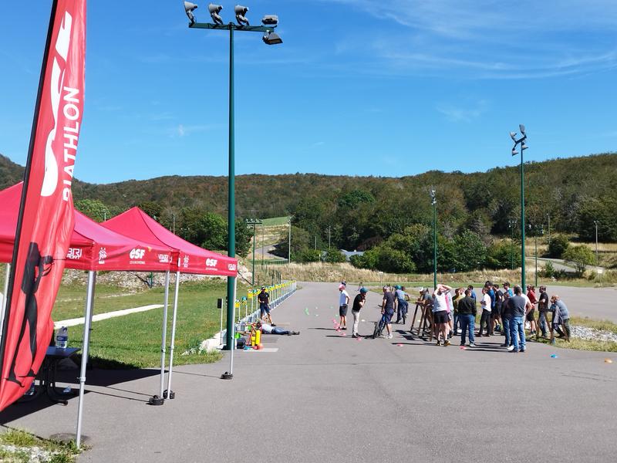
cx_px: 308
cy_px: 232
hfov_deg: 71.6
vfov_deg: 56.8
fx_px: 428
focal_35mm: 24
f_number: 1.89
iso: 50
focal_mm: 5.89
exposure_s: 1/649
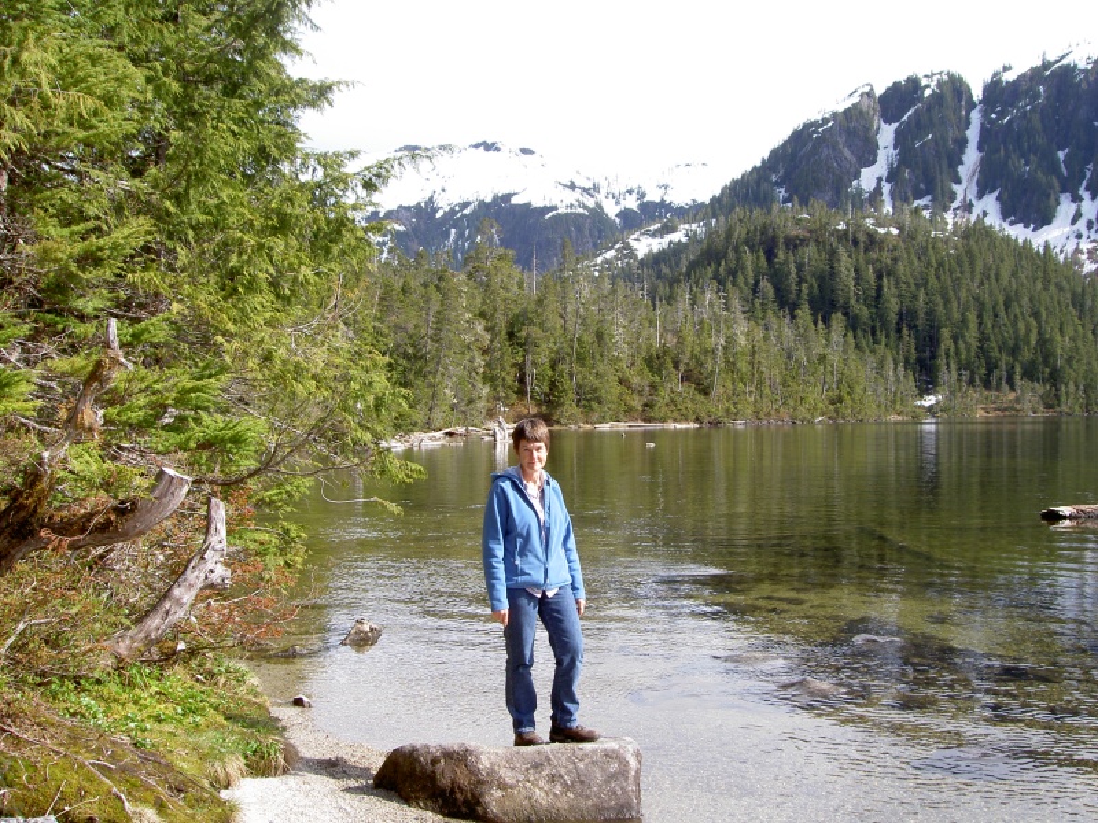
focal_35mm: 39
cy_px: 412
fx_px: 1237
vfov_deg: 36.8
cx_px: 549
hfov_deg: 47.9
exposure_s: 1/250
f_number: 4.7
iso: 50
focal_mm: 8
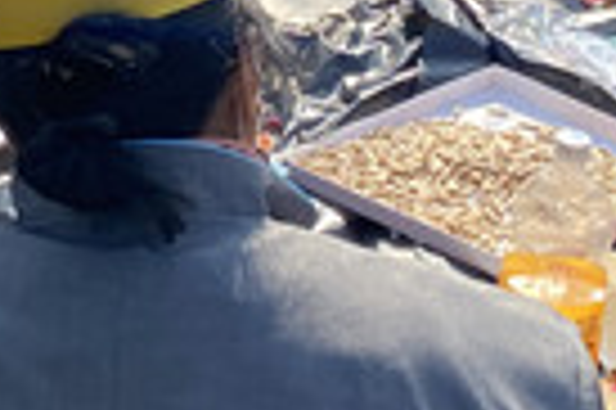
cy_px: -324
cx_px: -72
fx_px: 2700
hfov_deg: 12.8
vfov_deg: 8.3
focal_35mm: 158
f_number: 1.8
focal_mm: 4.25
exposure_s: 1/1072
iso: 32
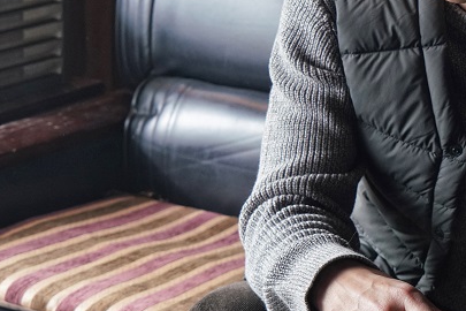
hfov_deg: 13.8
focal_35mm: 148
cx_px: 410
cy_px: 7
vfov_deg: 9.2
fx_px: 1916
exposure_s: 1/80
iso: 1250
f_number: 6.3
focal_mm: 60
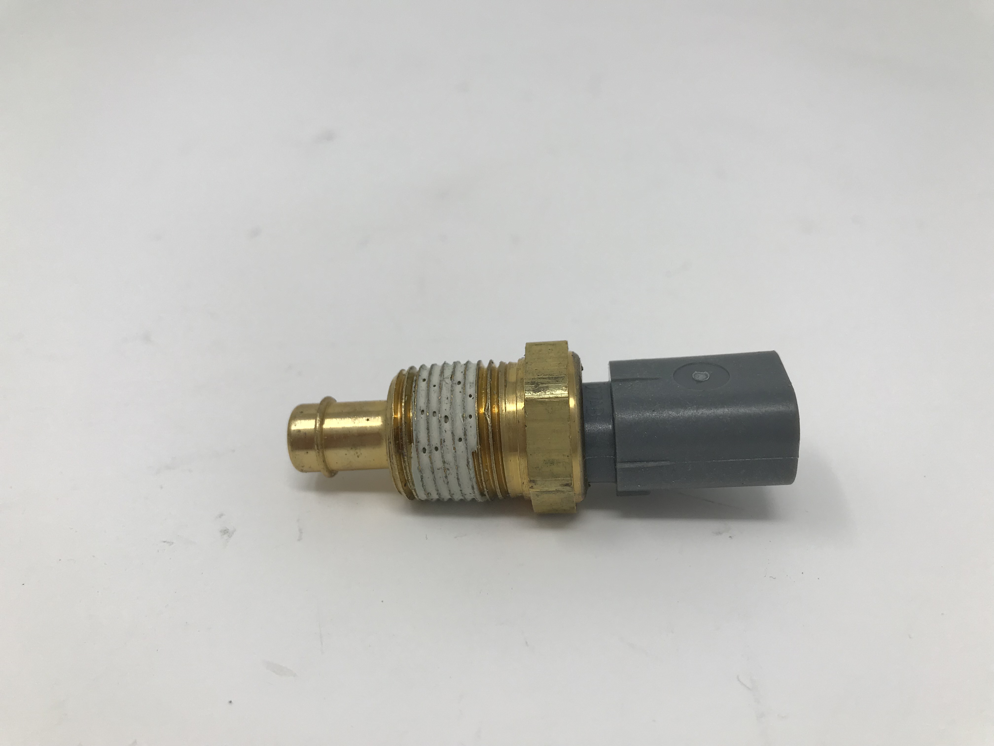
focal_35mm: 28
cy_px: 373
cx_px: 497
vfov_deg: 49.7
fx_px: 804
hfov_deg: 63.4
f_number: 1.8
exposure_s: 1/371
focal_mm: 3.99
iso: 20
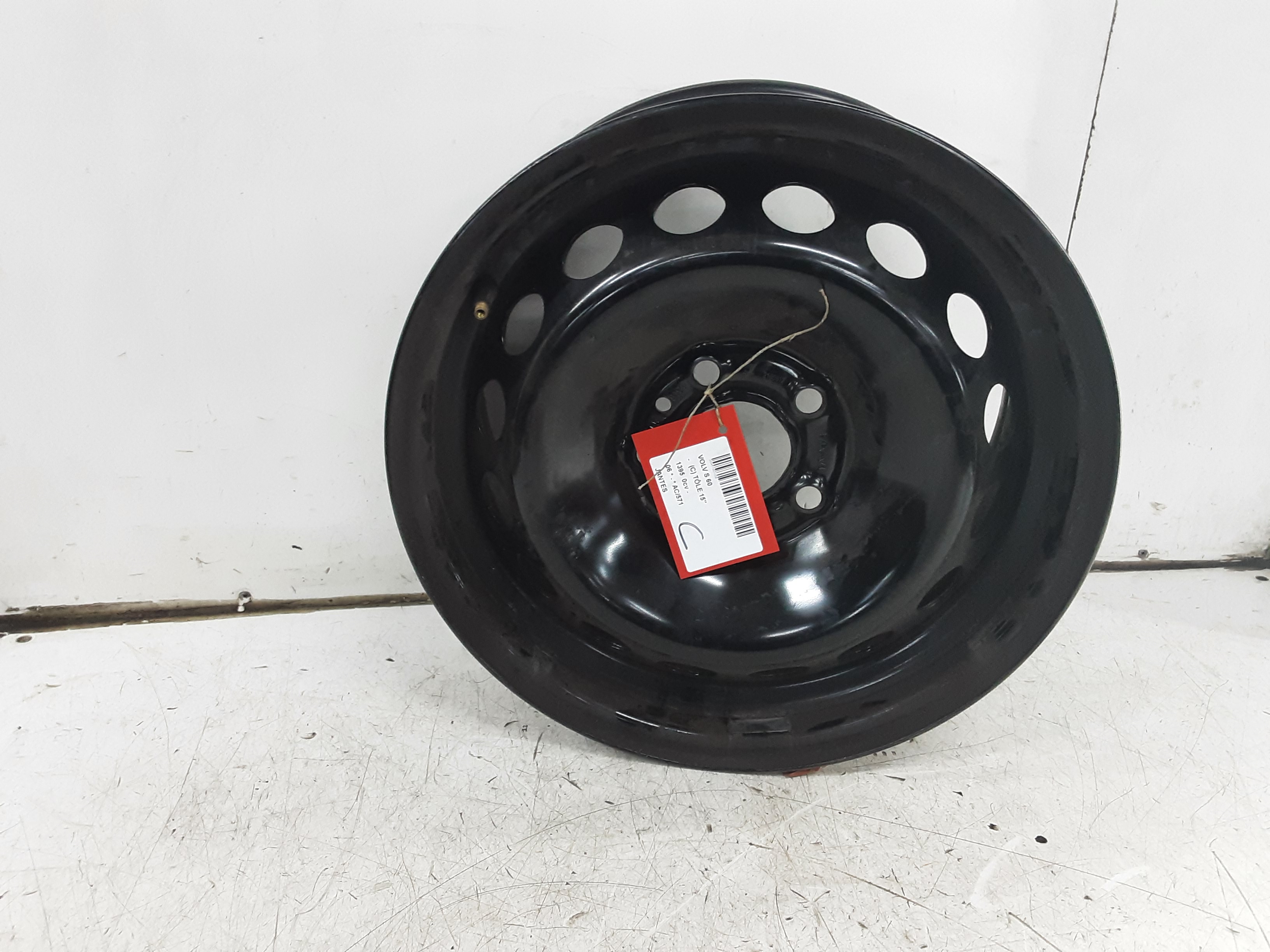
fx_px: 991
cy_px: 476
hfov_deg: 65.3
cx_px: 635
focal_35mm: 27
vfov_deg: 51.4
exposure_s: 1/25
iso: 160
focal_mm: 2.91
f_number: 1.9
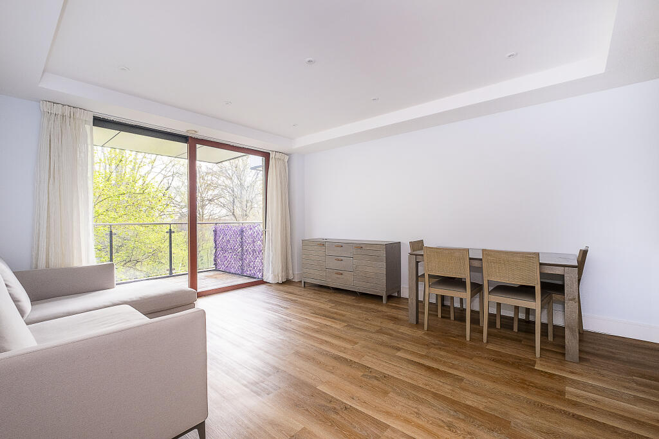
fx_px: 275
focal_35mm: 15
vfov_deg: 77.3
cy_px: 220
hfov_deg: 100.4
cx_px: 330
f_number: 7.1
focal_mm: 10
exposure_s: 1/40
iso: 500
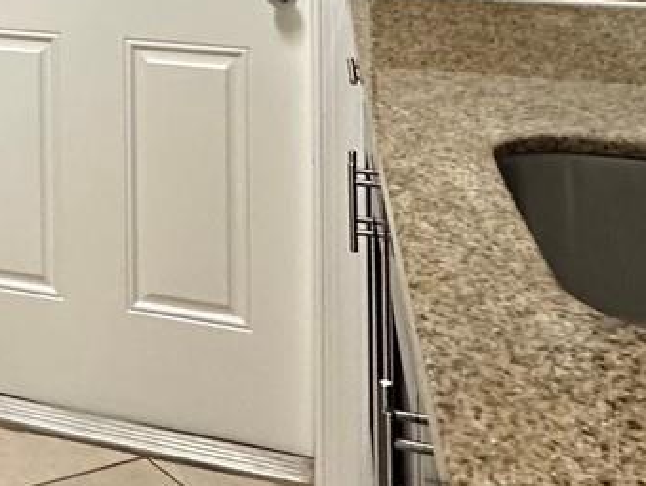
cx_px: -280
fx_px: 1233
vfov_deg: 19.7
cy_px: -213
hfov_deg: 24.1
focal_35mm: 66
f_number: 2.2
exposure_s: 1/60
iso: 200
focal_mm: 2.22
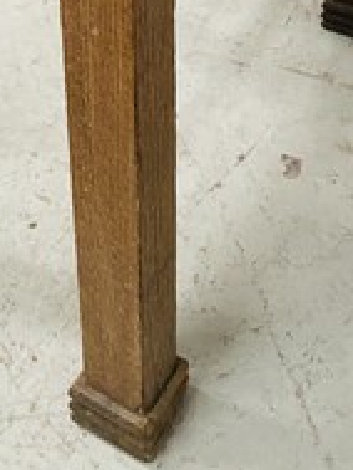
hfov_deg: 22.1
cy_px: -112
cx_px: 89
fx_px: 896
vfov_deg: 25.9
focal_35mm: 66
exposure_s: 1/60
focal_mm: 4.25
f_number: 1.8
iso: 500
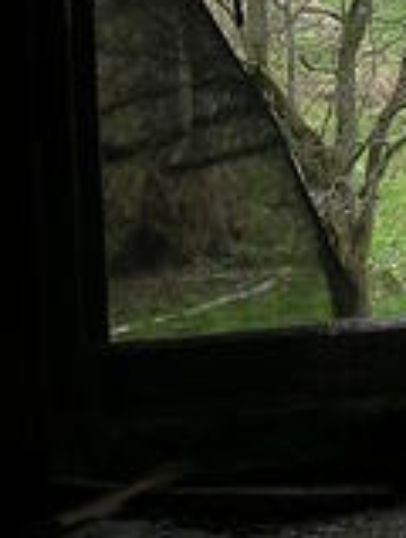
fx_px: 3816
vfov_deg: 7.9
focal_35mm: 245
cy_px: -264
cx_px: 508
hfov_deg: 6.1
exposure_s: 1/105
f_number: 5.9
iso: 50
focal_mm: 12.6
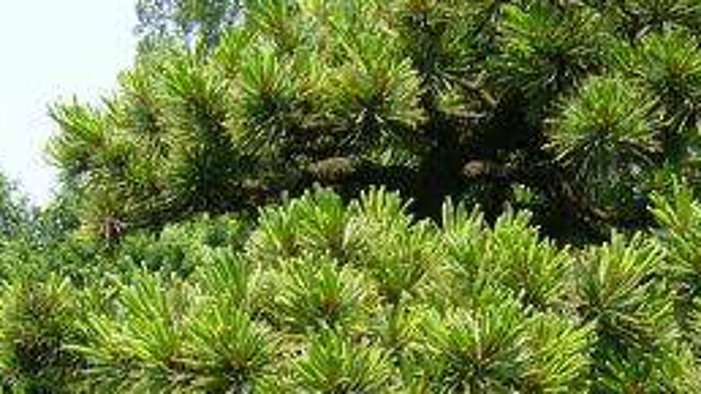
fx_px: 1896
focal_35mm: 102
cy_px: 591
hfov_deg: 20.9
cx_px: 378
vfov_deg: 11.4
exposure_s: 1/80
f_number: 8
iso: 50
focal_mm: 5.8
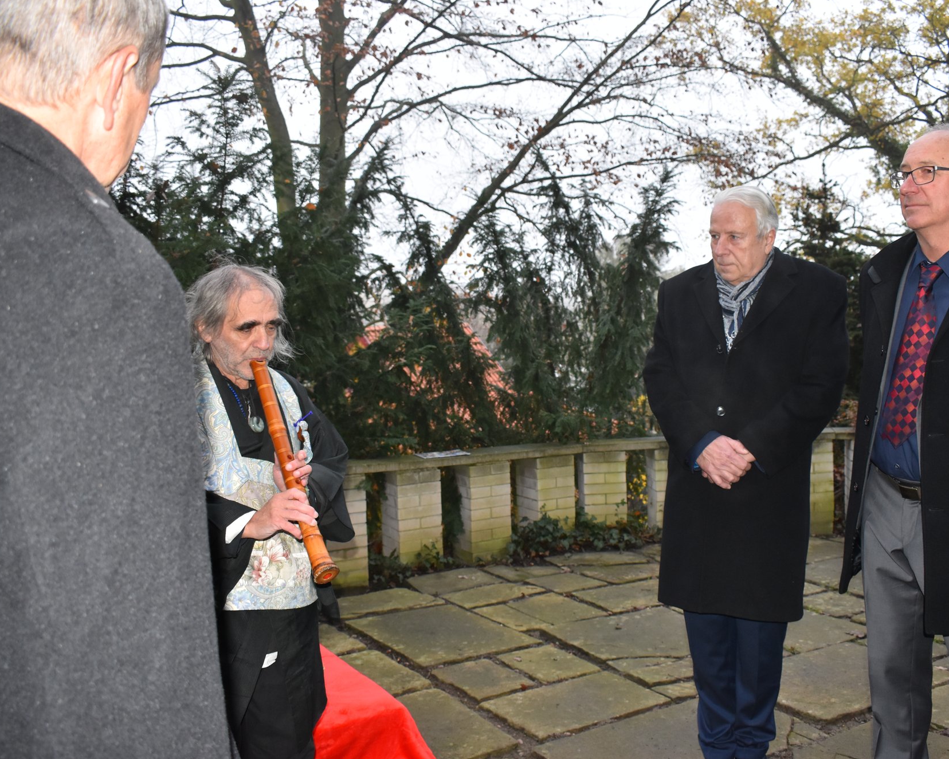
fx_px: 955
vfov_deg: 43.4
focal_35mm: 34
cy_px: 380
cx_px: 520
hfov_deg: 52.8
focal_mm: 20
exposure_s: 1/80
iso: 800
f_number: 4.5
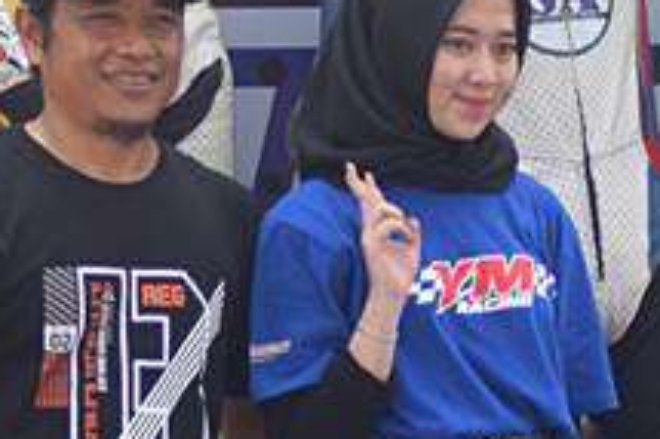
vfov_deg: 3.7
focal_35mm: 367
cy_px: 68
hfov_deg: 5.6
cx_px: 64
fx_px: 6723
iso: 400
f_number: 4
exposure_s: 1/1000
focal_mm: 70
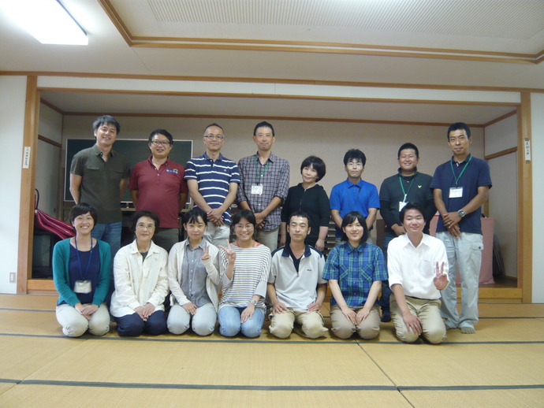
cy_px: 204
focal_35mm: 28
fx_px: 440
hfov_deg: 63.4
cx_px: 272
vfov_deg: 49.8
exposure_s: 1/13
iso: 200
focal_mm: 4.6
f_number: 2.8
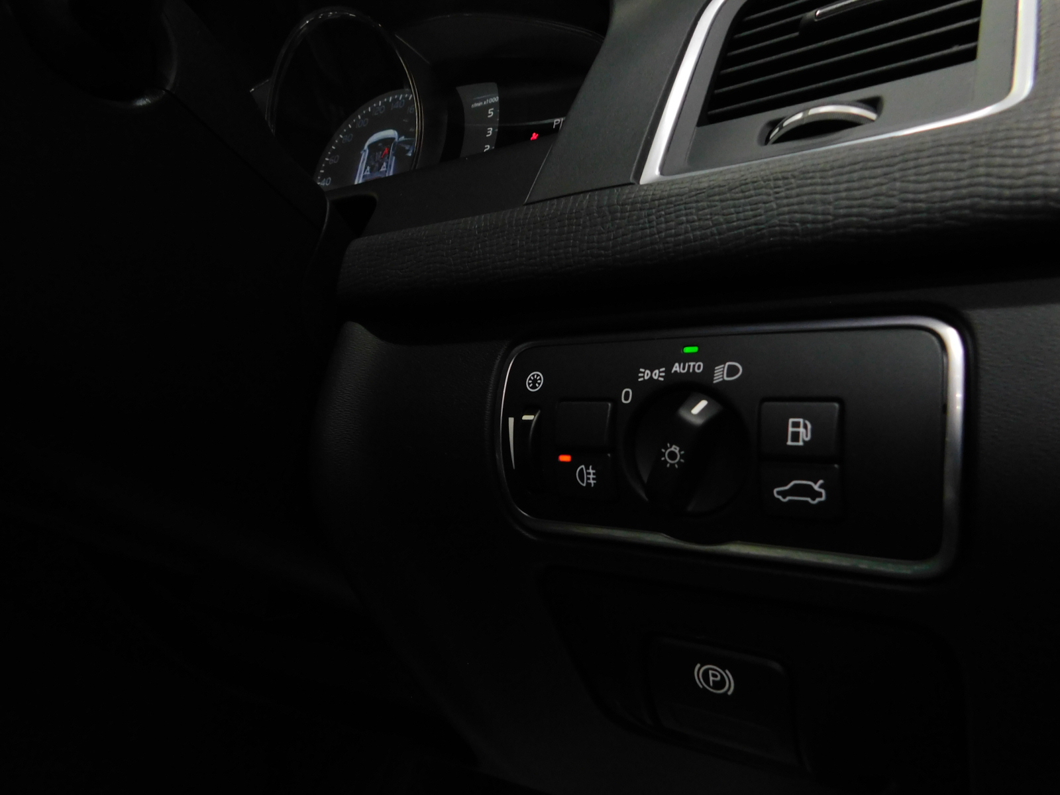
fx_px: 704
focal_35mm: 23
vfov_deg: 58.9
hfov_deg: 73.9
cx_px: 530
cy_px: 398
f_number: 3
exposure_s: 1/30
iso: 320
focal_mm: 4
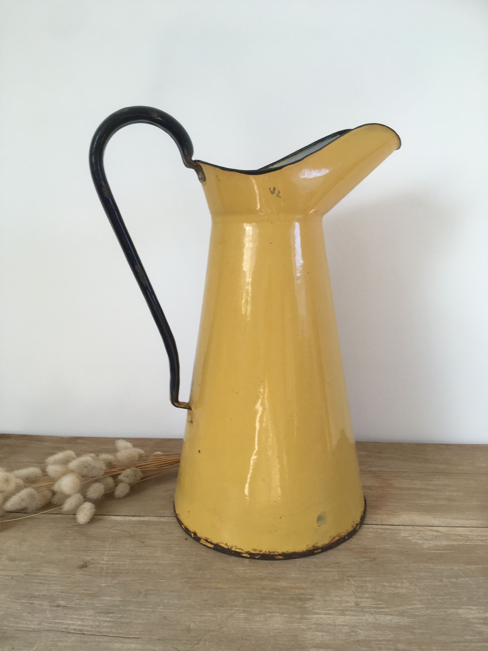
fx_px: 545
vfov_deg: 61.7
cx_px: 244
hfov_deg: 48.2
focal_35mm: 29
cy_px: 326
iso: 25
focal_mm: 4.15
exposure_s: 1/50
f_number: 2.2
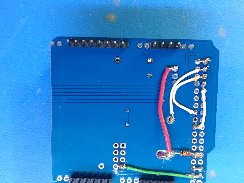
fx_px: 289
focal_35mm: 41
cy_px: 96
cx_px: 135
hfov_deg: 45.7
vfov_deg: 35.1
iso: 640
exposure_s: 1/17
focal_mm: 4.26
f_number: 2
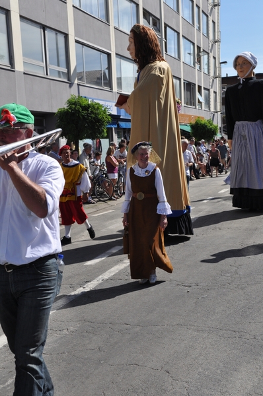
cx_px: 132
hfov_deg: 28.0
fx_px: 528
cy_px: 198
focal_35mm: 48
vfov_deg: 41.2
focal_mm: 32
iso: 400
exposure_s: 1/1600
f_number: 7.1
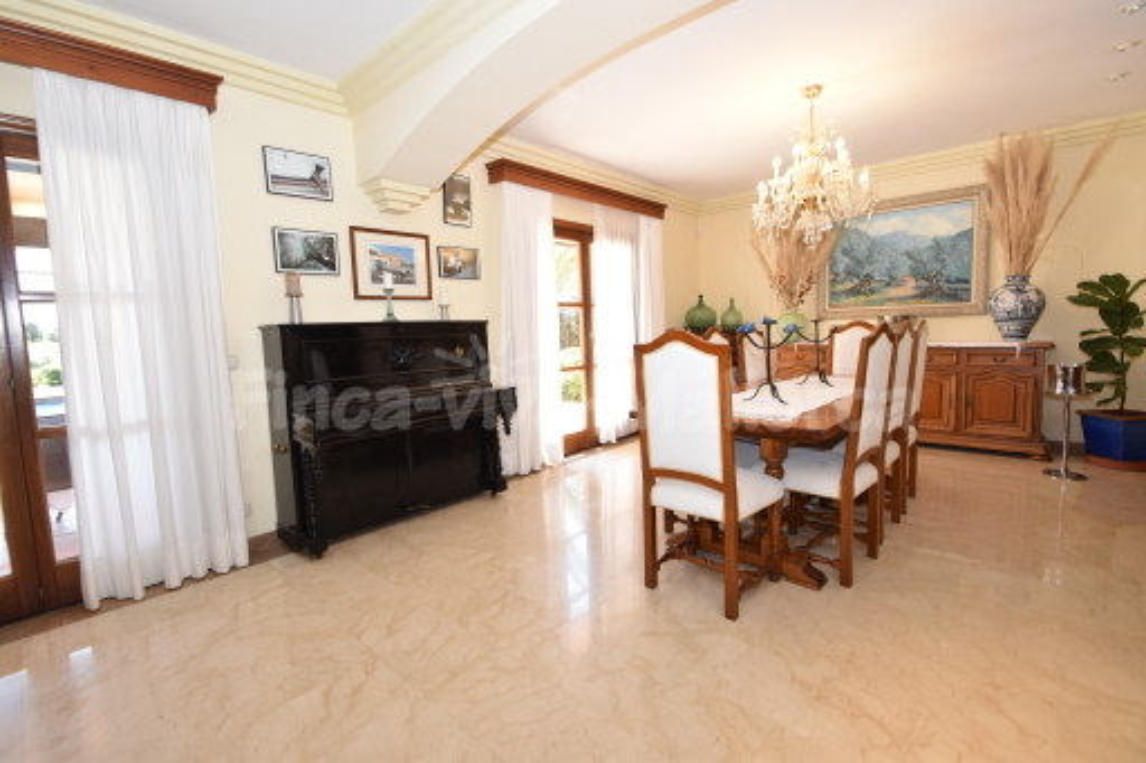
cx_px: 573
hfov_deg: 100.4
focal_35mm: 15
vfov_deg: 77.3
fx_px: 477
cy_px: 382
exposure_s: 1/100
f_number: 5
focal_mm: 10
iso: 400
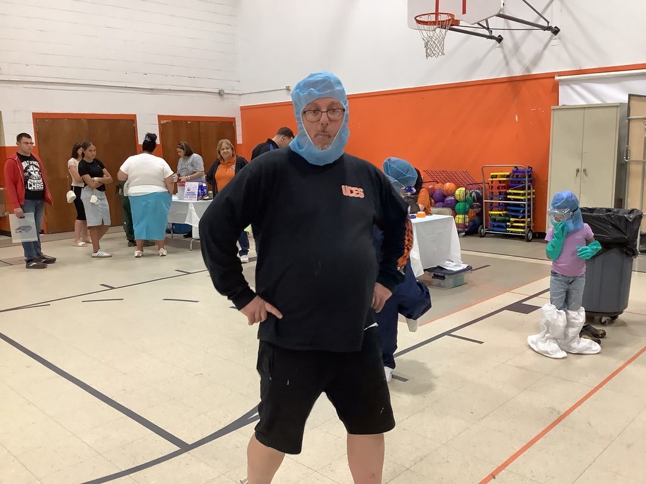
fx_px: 579
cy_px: 242
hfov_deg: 58.4
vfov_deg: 45.4
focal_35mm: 31
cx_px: 323
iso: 200
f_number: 2.4
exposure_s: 1/60
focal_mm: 3.3
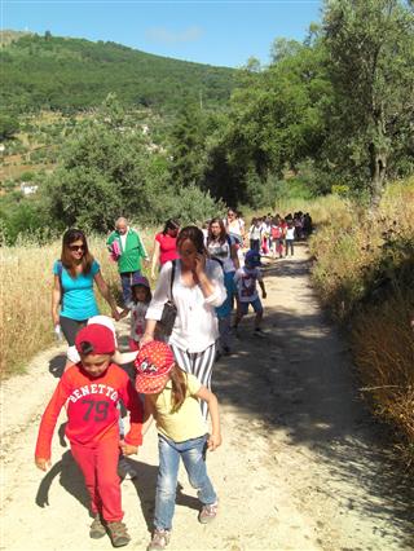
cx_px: 207
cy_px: 276
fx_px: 605
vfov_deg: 49.0
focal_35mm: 38
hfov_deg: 37.8
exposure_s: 1/640
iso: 80
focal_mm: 7.9
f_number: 4
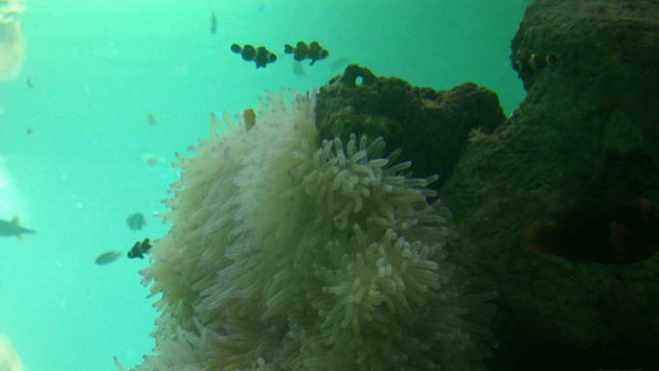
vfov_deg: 15.6
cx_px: 40
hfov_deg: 27.7
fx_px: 1276
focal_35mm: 73
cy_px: 507
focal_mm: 20
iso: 400
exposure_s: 1/60
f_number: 4
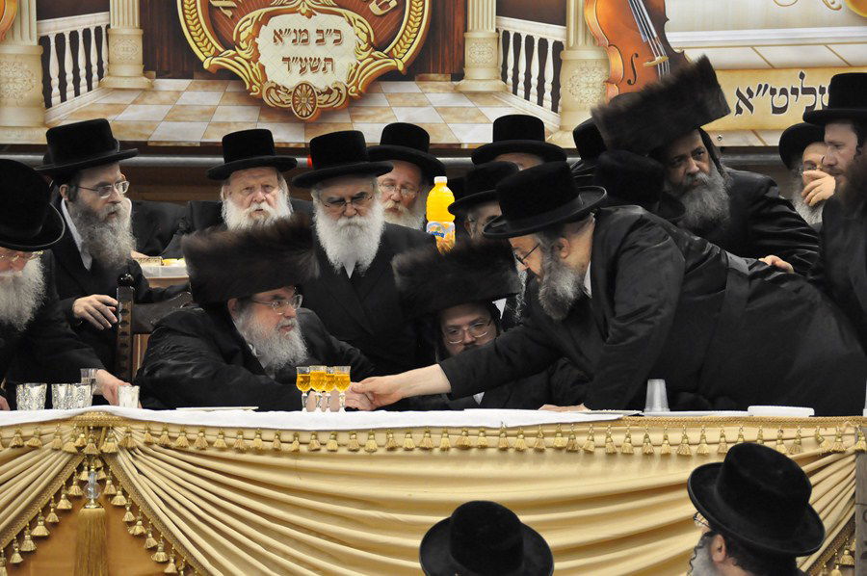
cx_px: 434
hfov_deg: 13.1
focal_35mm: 158
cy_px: 288
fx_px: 3789
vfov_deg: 8.7
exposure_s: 1/60
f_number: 5.6
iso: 2500
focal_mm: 105
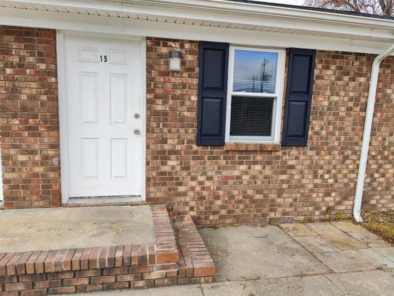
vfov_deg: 58.9
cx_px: 197
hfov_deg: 73.9
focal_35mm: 23
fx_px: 262
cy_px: 148
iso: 50
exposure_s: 1/912
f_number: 1.8
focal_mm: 6.06
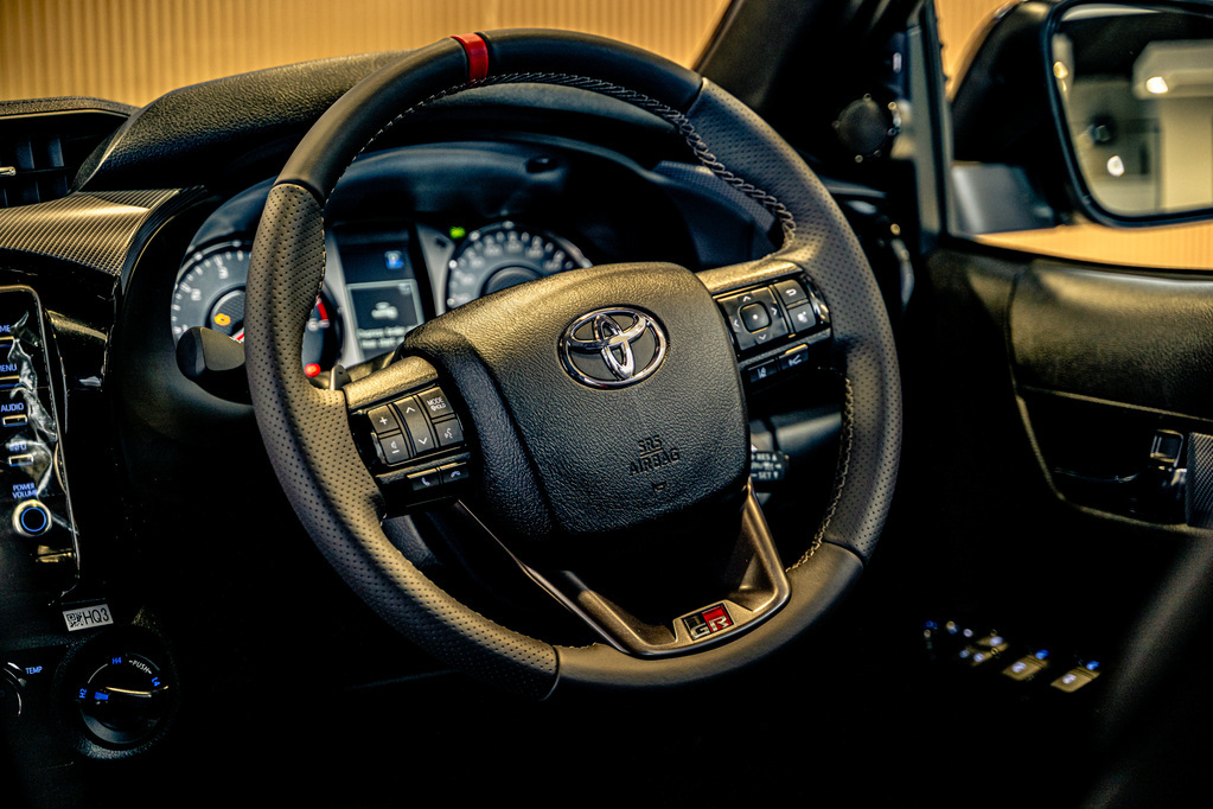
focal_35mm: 69
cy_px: 404
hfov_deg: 29.2
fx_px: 2325
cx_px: 606
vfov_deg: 19.7
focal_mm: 69
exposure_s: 1/80
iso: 400
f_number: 2.8
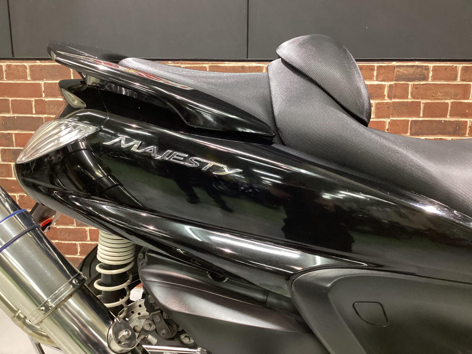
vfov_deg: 45.4
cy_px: 177
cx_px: 236
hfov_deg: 58.4
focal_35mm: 31
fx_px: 423
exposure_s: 1/30
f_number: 2.4
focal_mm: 3.3
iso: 400
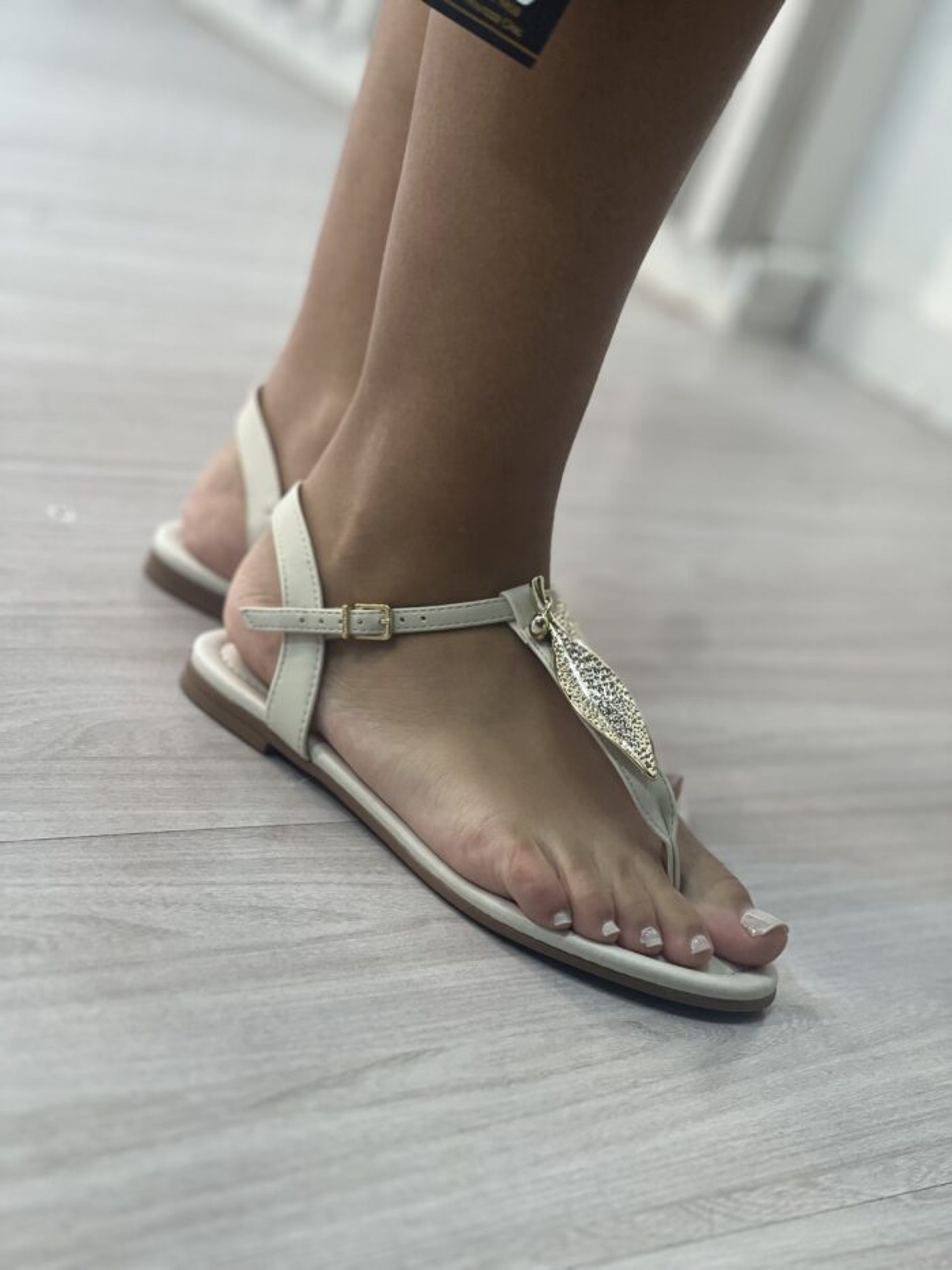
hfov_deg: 19.1
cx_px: 476
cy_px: 635
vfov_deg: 25.3
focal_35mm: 77
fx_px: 2823
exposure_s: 1/120
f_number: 2.8
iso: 160
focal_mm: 9
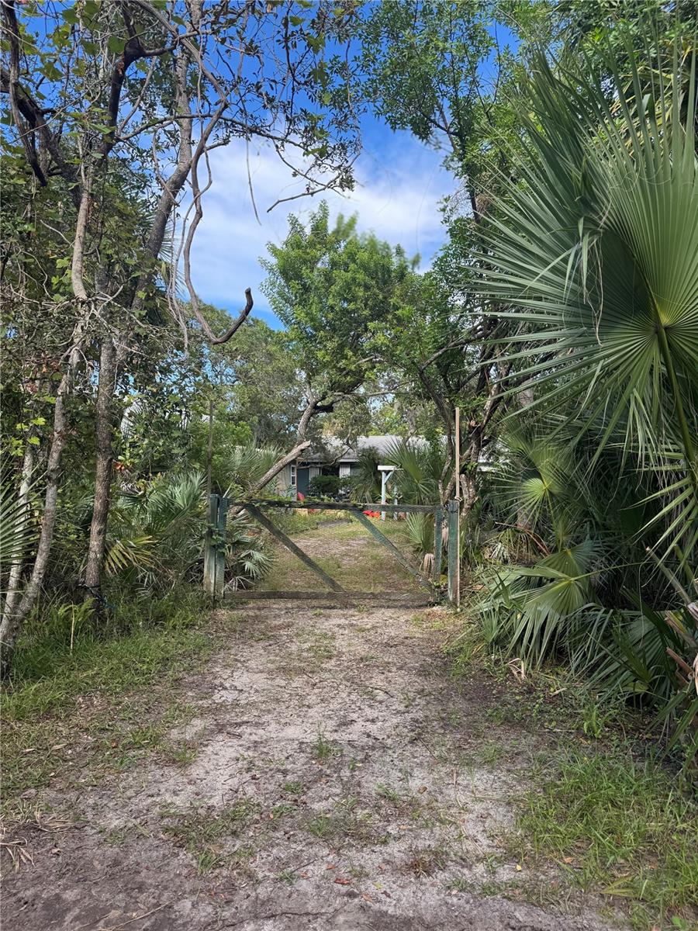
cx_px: 349
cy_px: 466
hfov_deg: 56.8
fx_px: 645
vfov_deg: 71.6
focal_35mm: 24
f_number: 1.78
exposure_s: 1/756
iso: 80
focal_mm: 6.76
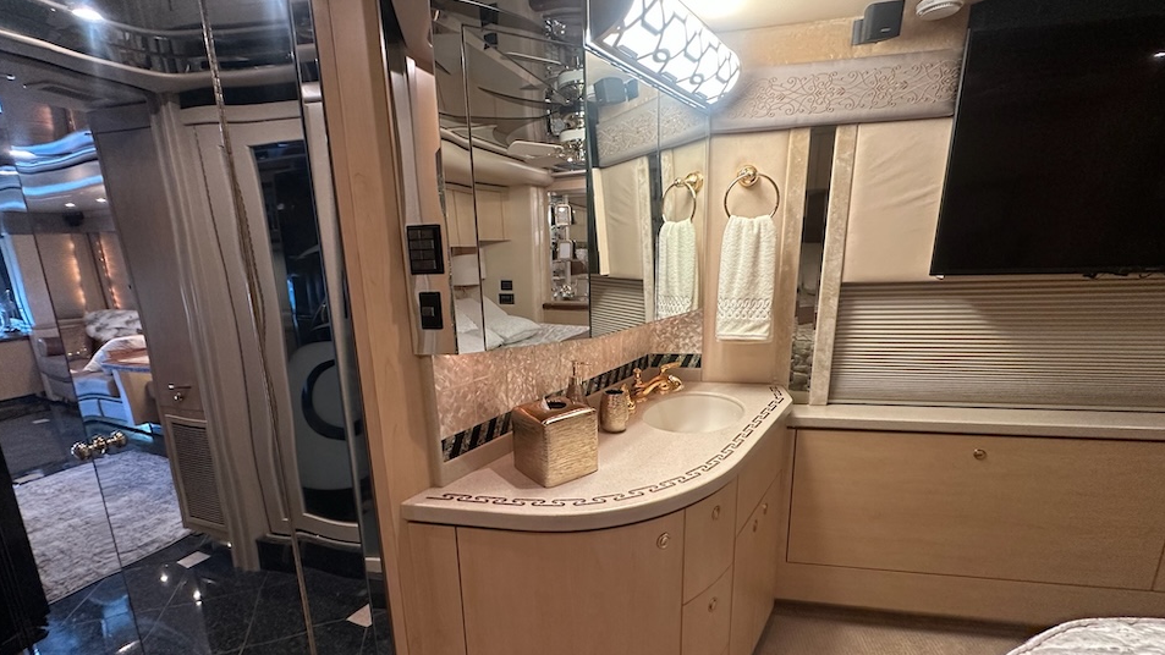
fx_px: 494
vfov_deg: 66.9
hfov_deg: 99.4
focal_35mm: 16
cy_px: 360
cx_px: 576
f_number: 2.2
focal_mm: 2.22
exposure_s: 1/60
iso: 320
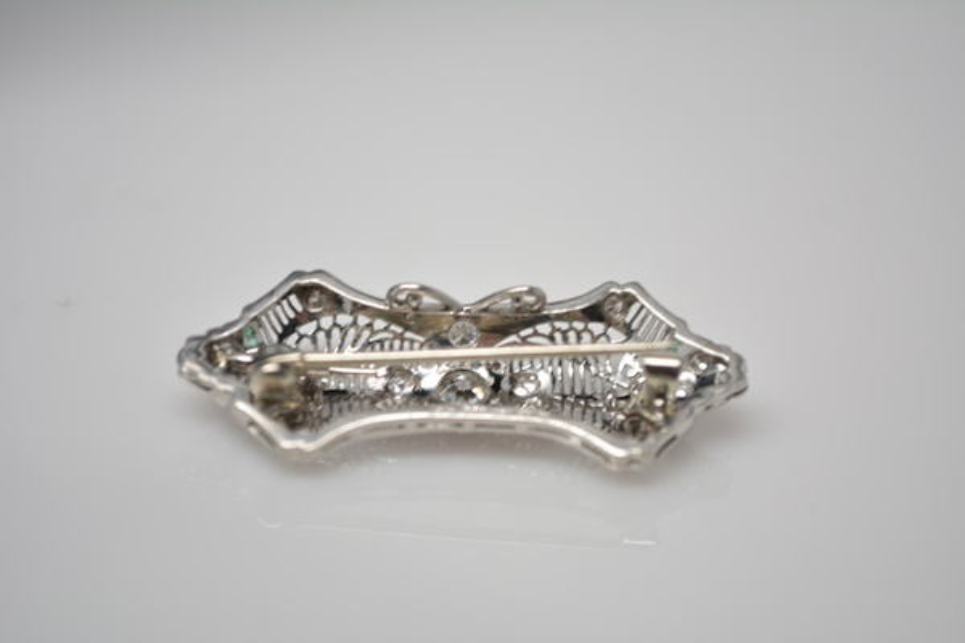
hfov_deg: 24.6
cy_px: 322
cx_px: 482
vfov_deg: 16.6
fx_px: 2211
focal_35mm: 82
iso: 200
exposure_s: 1/15
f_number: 5.6
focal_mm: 55
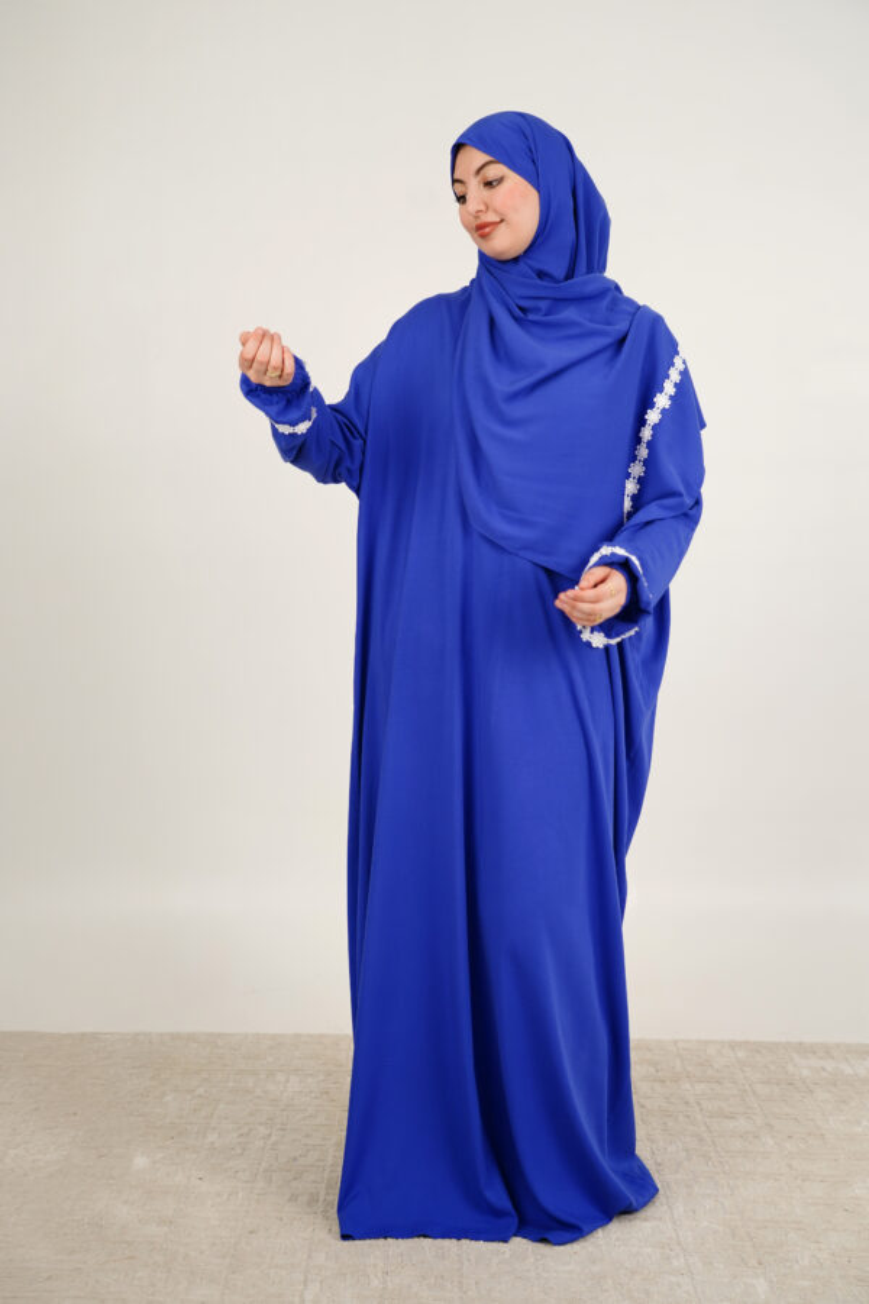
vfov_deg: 39.6
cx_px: 434
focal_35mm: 50
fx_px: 1810
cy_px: 652
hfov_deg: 27.0
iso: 400
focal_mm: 50
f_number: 4
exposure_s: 1/160
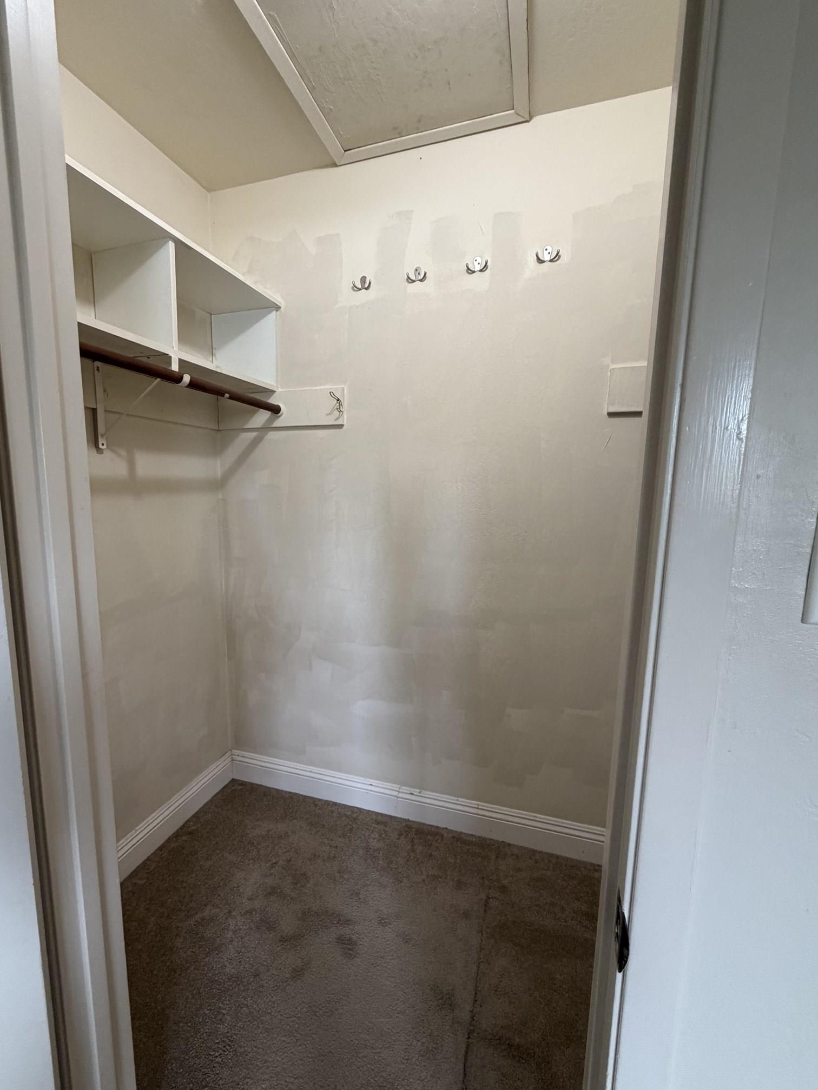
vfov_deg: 94.5
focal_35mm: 16
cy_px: 566
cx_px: 359
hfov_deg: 77.8
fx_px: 504
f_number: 2.2
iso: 200
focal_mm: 2.22
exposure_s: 1/60
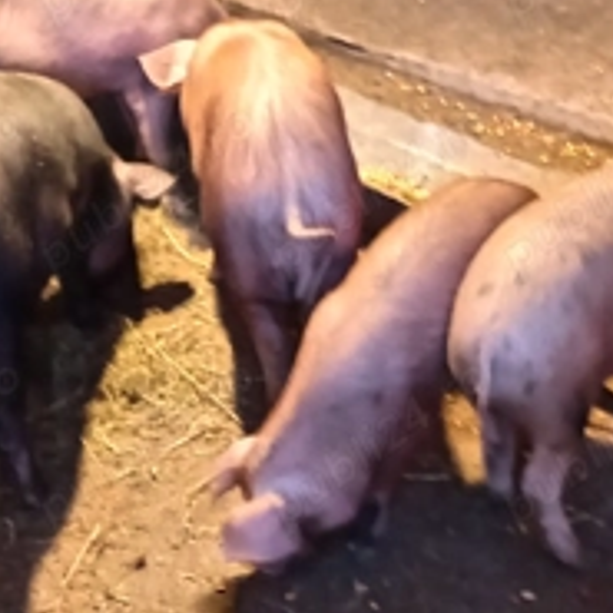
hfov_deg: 21.1
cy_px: 245
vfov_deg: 21.1
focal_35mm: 82
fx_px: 1643
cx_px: 262
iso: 2573
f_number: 1.8
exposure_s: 1/16.7
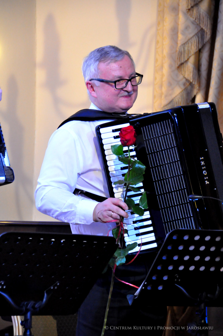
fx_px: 1327
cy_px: 168
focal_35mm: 142
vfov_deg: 14.4
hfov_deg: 9.6
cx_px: 112
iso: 3200
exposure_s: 1/80
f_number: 5.3
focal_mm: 95
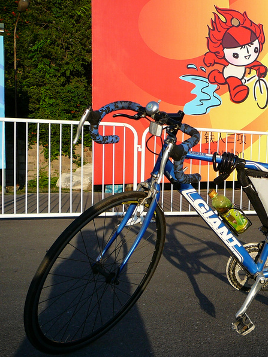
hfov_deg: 29.8
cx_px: 232
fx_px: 485
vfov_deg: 40.4
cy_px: 178
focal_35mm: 47
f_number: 2.8
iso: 80
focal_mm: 5.2
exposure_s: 1/640
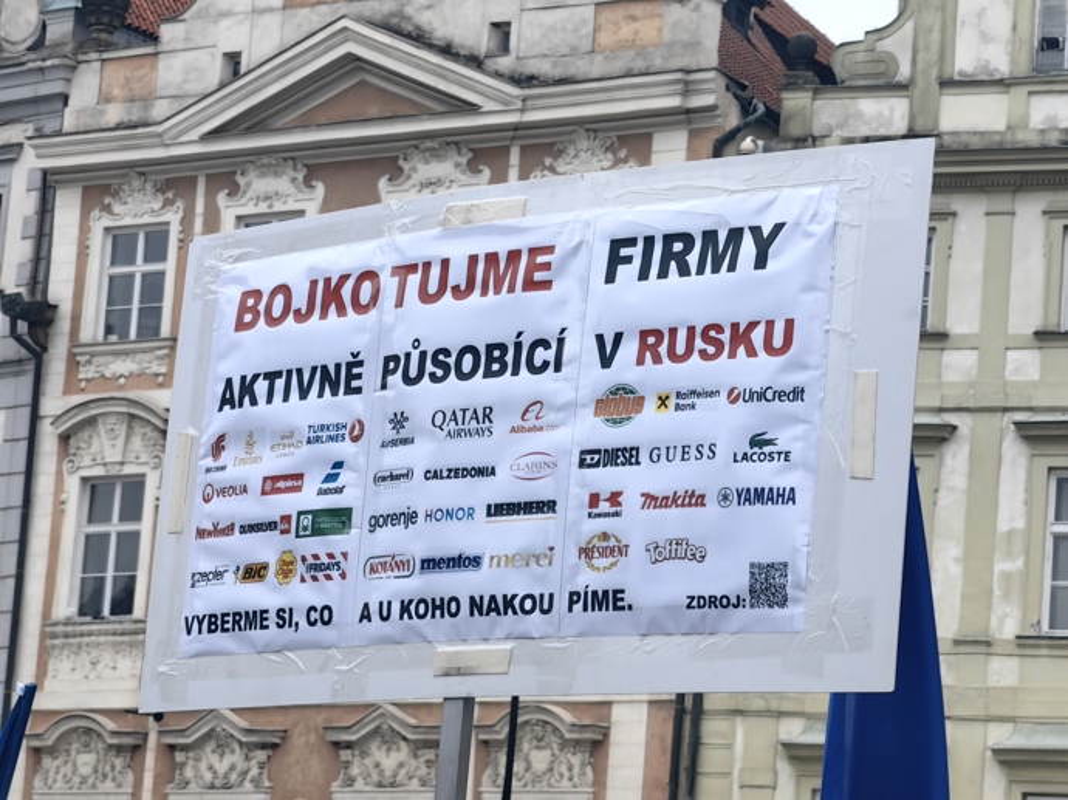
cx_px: 534
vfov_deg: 9.6
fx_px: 4781
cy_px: 400
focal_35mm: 155
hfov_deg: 12.7
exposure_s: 1/100
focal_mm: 16.85
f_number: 3.5
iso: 50
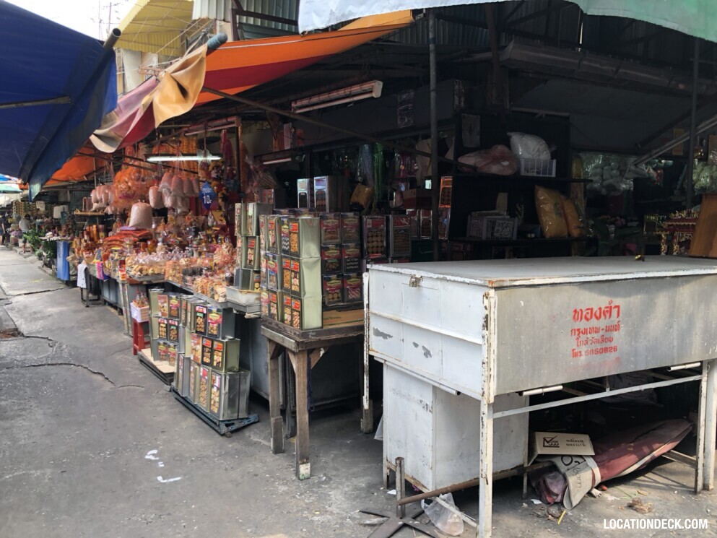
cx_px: 358
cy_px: 269
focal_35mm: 28
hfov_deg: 63.4
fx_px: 580
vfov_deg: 49.8
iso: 32
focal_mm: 3.99
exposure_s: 1/120
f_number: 1.8
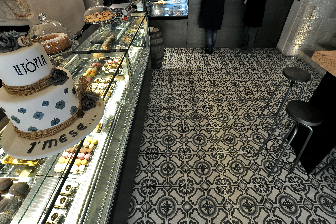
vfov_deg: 67.3
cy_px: 112
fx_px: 168
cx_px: 168
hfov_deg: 90.0
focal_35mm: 18
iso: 200
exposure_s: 1/2
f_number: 16
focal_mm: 18
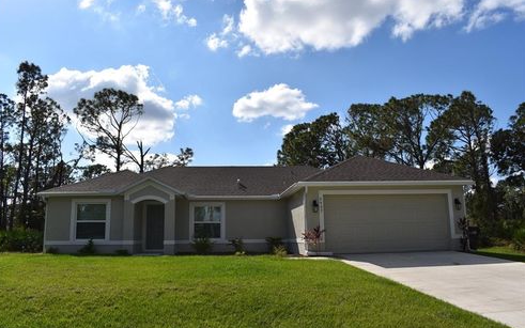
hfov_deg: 66.5
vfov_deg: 44.5
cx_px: 259
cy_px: 158
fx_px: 401
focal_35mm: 28
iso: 100
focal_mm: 18
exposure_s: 1/200
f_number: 13
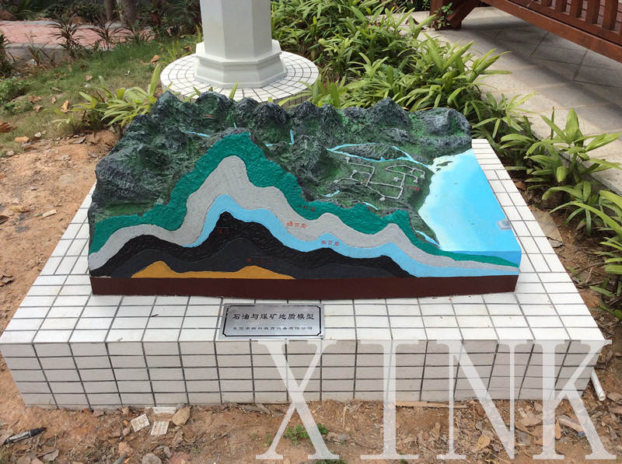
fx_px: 592
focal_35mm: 33
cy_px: 232
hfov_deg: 55.4
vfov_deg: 42.8
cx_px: 311
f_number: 2.4
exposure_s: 1/622
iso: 32
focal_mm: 3.3
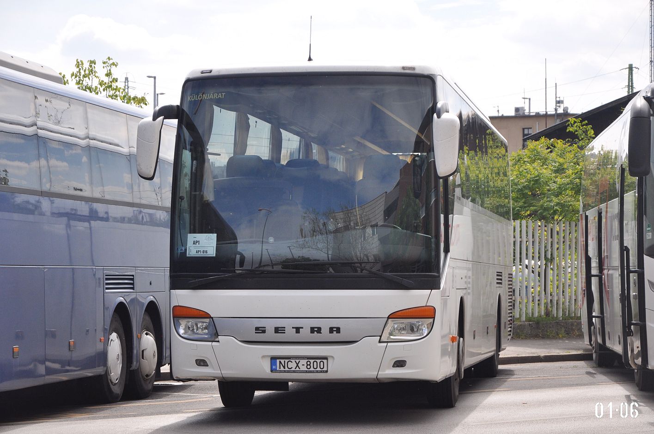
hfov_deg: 18.2
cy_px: 217
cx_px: 327
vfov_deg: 12.1
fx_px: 2041
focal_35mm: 112
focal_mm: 75
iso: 400
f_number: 5.3
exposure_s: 1/1250
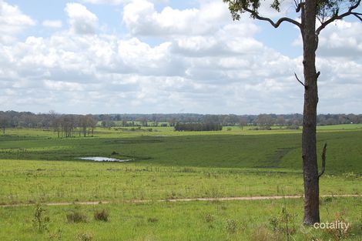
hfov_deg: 33.4
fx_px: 603
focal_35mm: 60
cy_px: 120
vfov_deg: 22.6
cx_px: 181
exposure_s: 1/400
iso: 200
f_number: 10
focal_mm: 40
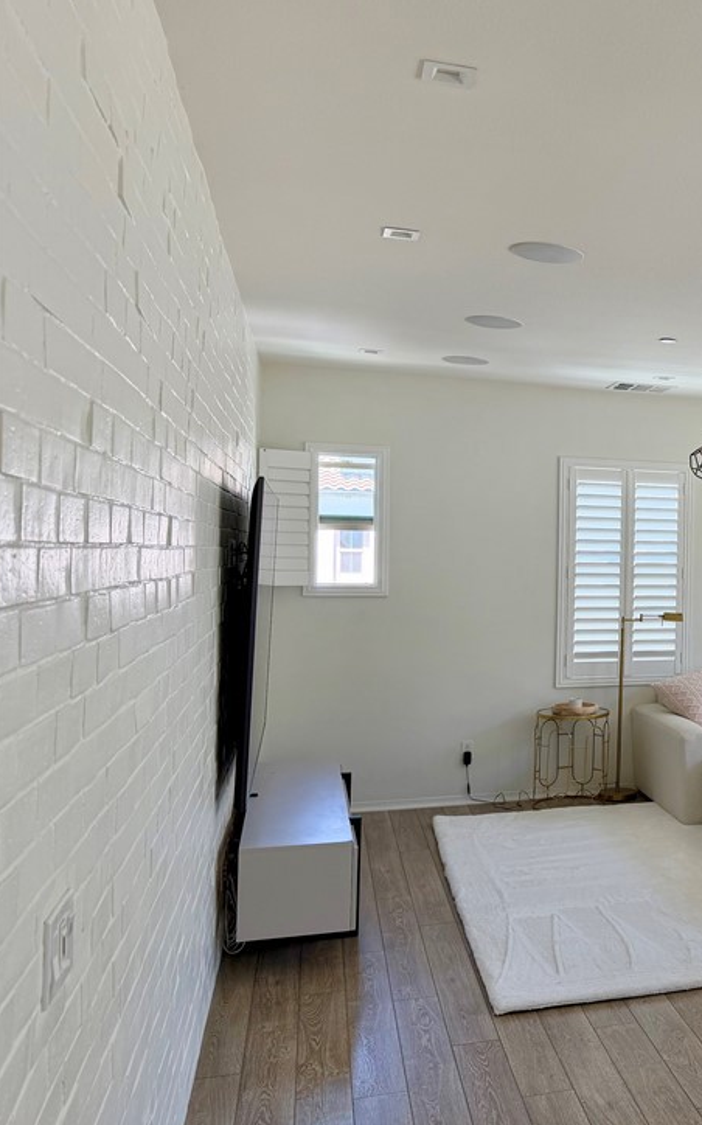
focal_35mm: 36
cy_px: 566
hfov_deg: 31.1
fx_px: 1103
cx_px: 787
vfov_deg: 54.0
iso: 100
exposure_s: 1/188
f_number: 1.78
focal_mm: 6.76
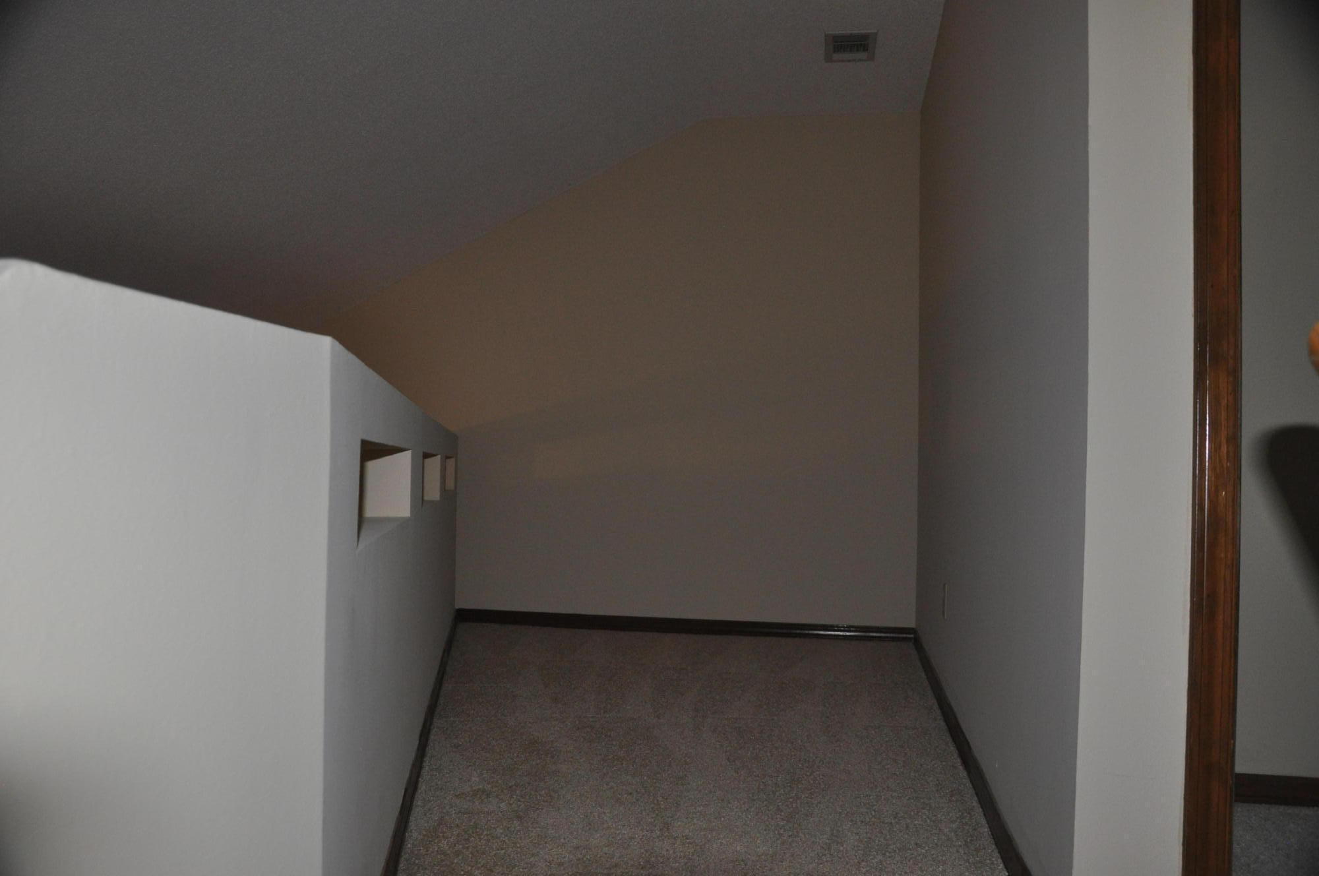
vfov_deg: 47.8
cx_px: 660
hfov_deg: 67.4
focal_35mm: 27
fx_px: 988
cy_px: 438
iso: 800
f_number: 3.5
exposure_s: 1/60
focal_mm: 18
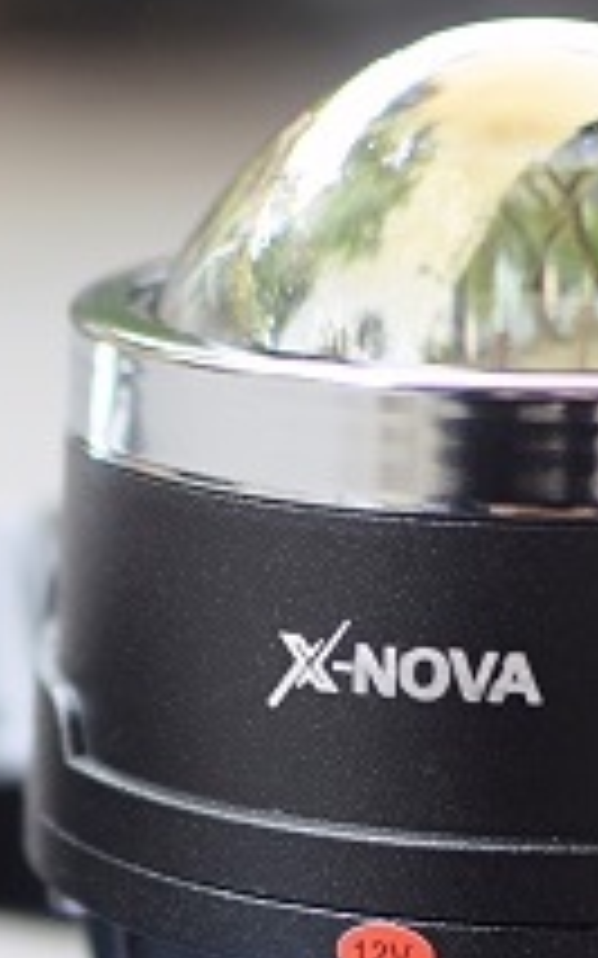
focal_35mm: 176
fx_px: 4584
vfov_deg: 11.9
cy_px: 792
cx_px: 0
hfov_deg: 7.4
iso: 200
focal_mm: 35
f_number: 1.8
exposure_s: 1/125
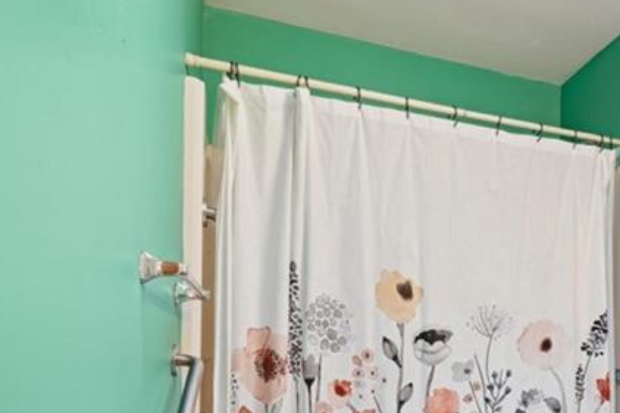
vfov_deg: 36.7
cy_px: 364
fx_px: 585
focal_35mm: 34
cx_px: 555
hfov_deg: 49.8
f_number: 8
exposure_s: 1/80
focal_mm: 14
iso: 400
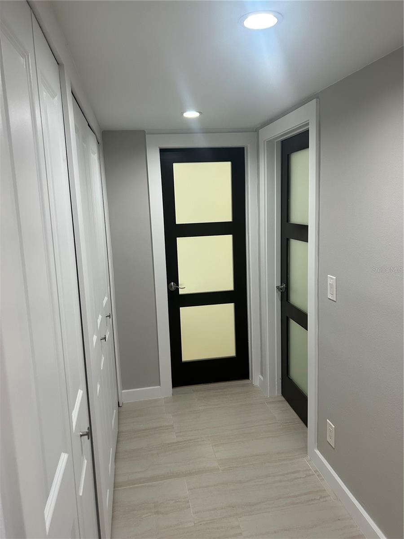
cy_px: 270
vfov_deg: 67.3
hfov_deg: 53.1
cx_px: 202
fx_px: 405
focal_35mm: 26
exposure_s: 1/120
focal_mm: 5.7
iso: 125
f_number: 1.5
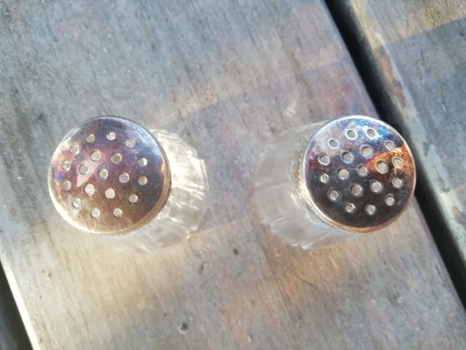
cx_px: 233
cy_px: 175
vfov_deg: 53.1
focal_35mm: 26
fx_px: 350
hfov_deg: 67.3
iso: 64
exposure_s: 1/50
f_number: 2.2
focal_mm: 3.21
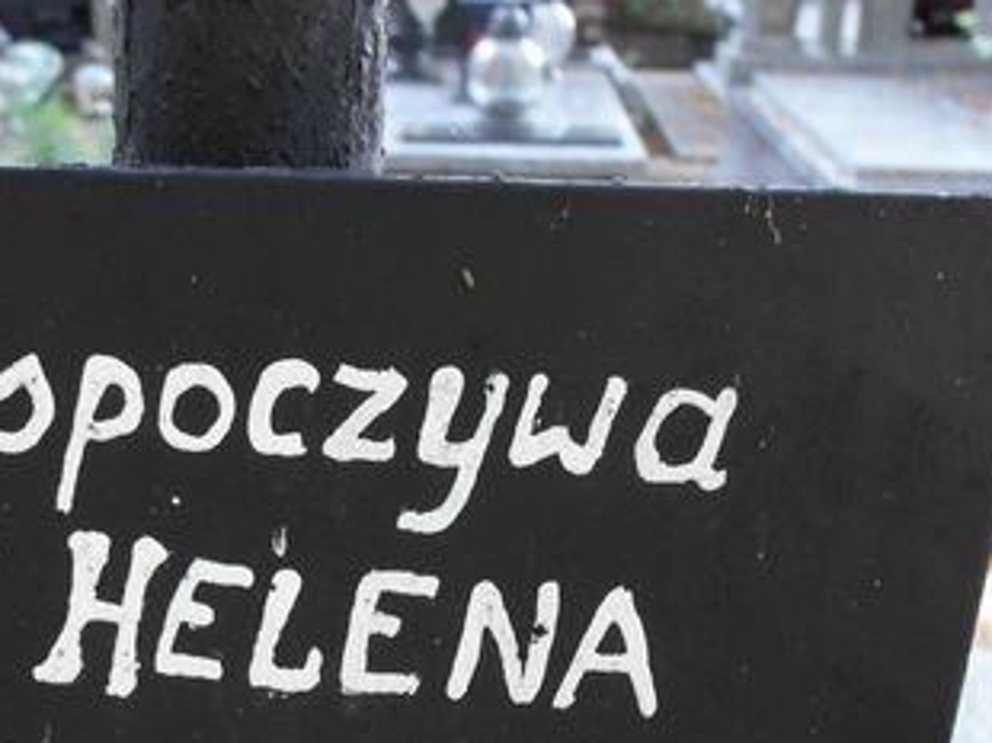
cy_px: 631
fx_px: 1775
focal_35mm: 62
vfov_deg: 23.2
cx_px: 243
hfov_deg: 30.7
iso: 100
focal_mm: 6.5
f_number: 3.2
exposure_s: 1/45
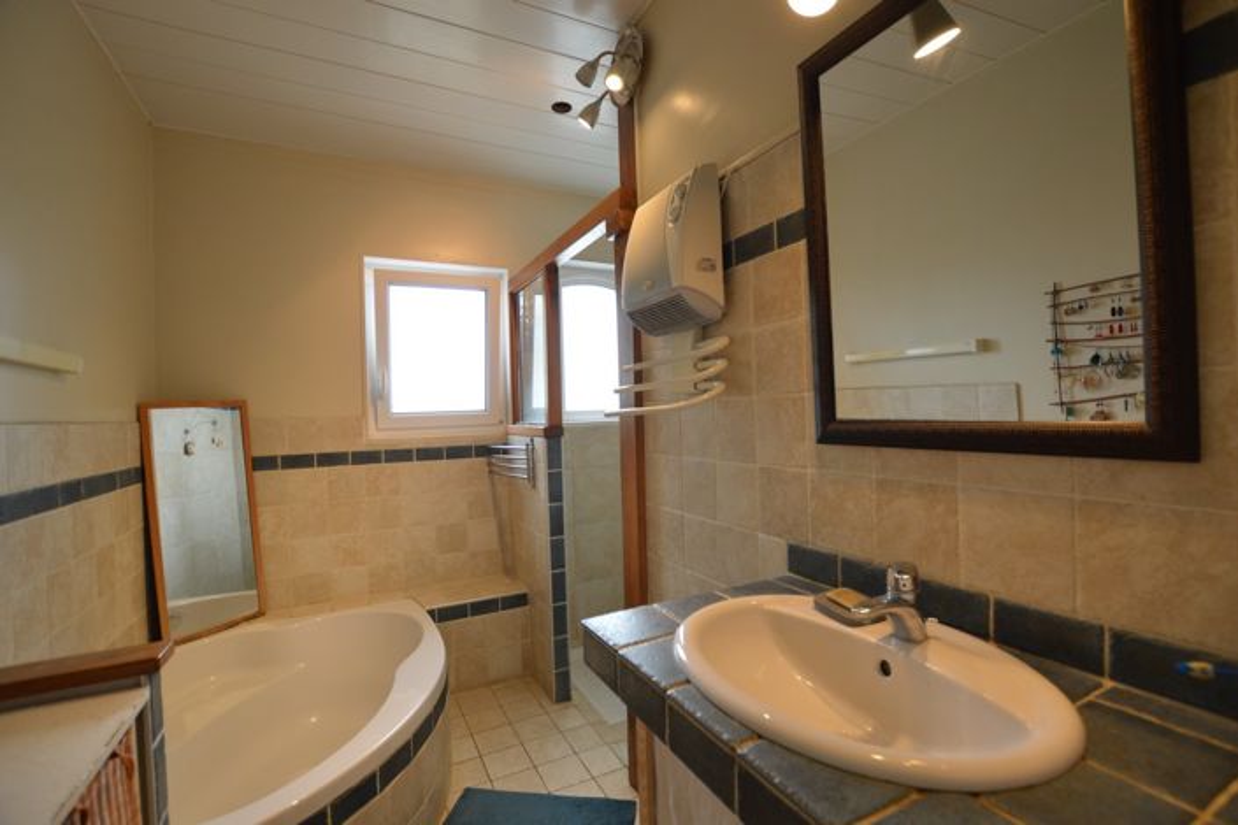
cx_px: 619
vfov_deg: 77.3
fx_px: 516
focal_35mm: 15
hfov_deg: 100.4
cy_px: 412
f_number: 3.5
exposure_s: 1/60
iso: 450
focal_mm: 10
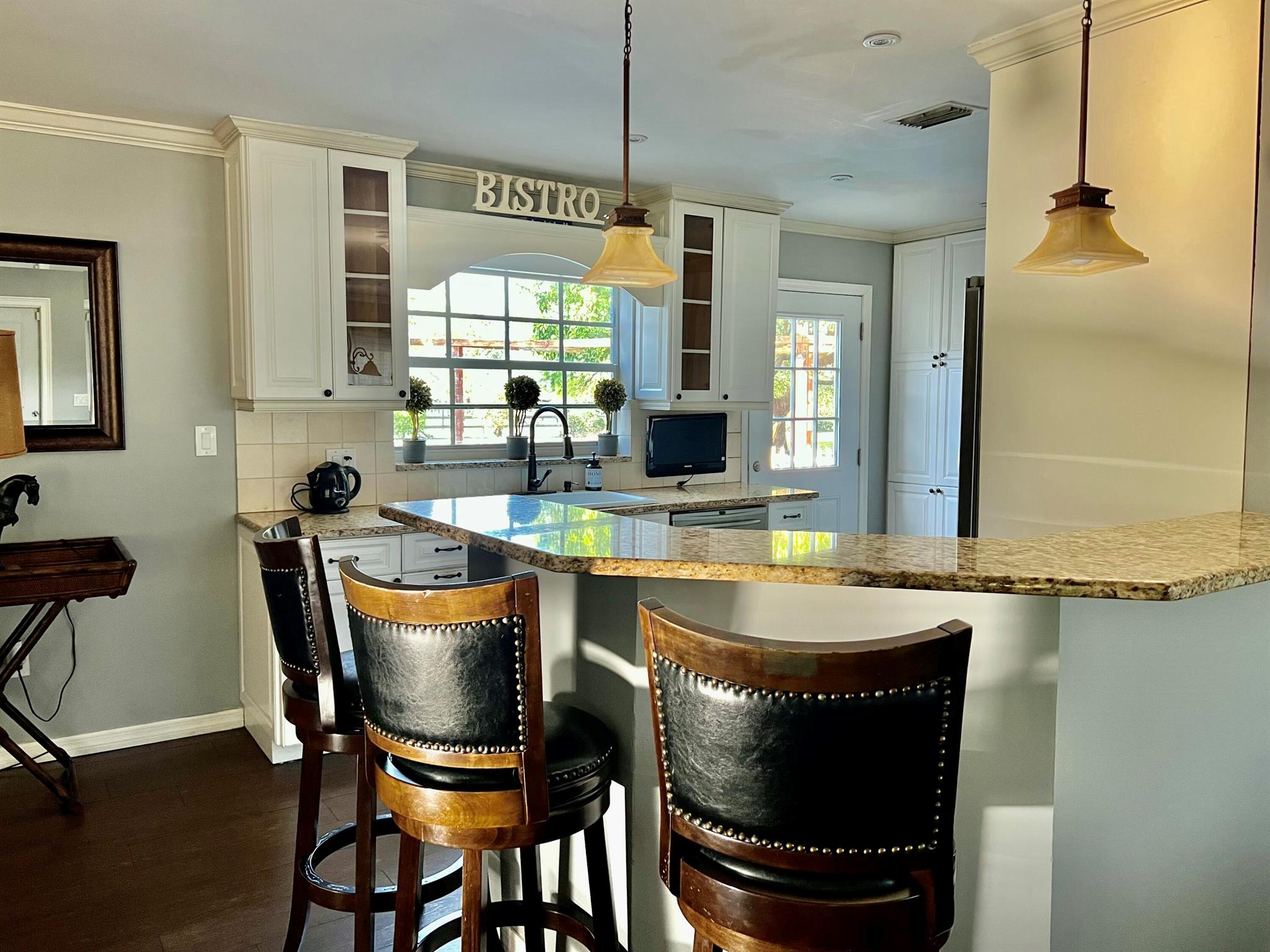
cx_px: 635
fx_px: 954
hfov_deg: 67.3
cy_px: 476
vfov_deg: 53.1
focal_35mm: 26
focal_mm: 5.7
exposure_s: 1/86
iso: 125
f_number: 1.5
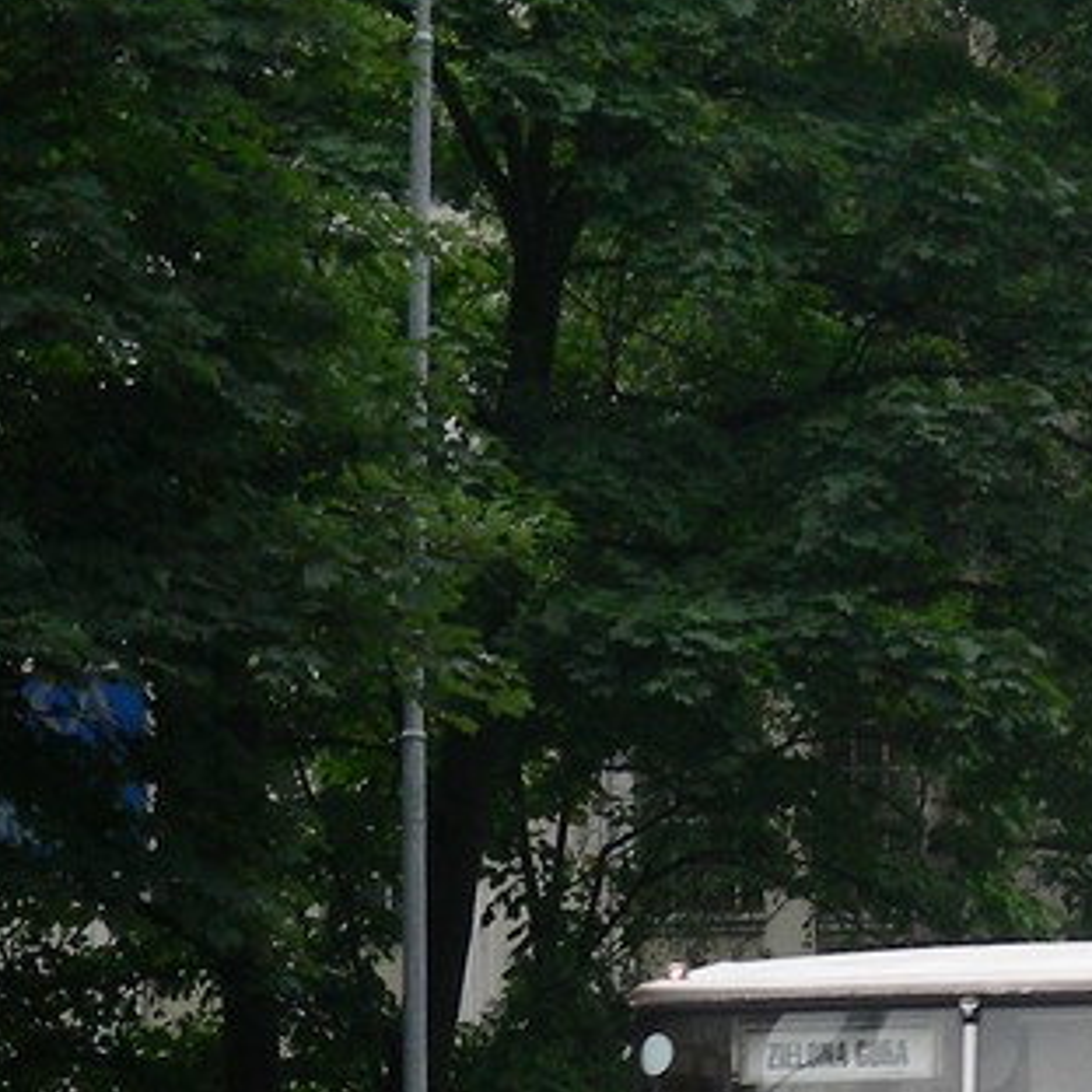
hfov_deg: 4.7
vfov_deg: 4.7
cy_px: 956
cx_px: 1470
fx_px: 13241
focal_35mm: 371
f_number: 4
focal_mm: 21.3
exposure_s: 1/261
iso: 50
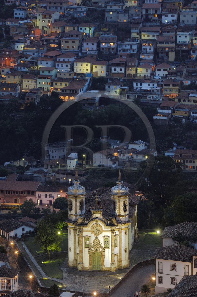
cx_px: 98
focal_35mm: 270
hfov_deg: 5.1
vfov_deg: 7.6
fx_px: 2223
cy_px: 148
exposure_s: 6
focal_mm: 180
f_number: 8
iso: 100
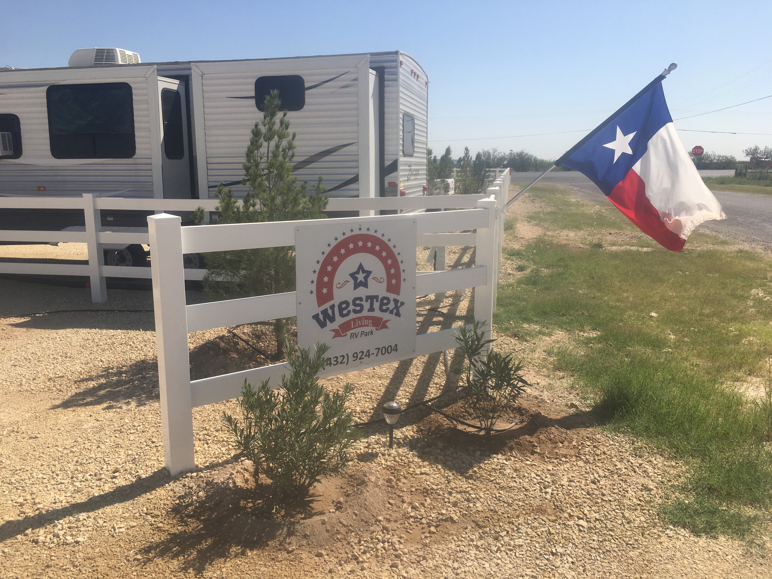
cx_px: 386
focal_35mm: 29
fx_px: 647
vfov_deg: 48.2
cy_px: 290
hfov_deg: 61.7
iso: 25
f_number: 2.2
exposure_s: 1/2564
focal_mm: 4.15
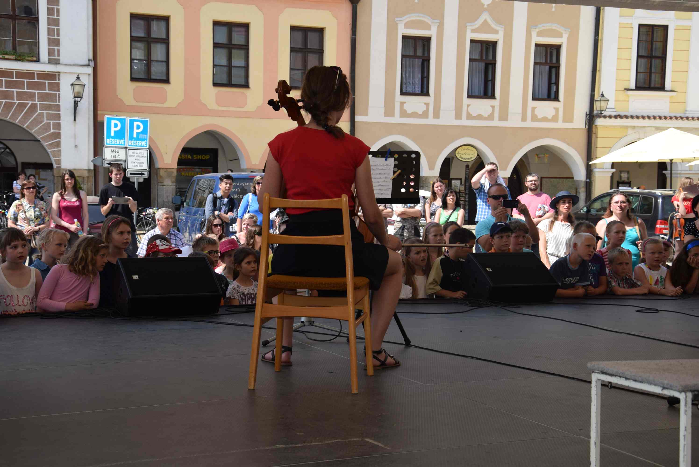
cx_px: 350
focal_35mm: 57
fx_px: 1108
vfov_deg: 23.8
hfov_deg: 35.0
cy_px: 234
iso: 100
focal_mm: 38
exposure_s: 1/200
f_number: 7.1
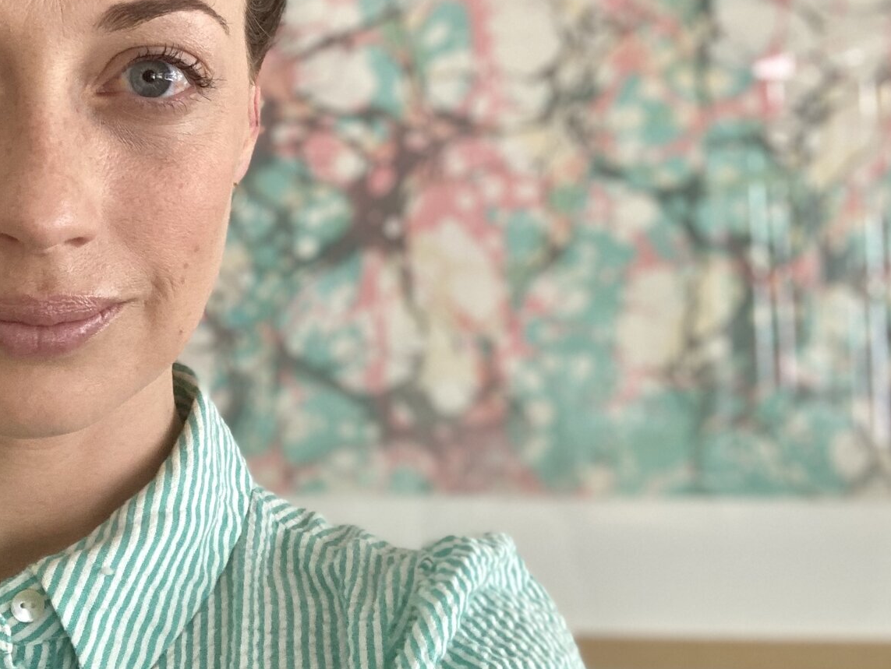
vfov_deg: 25.7
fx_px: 1442
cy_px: 150
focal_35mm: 56
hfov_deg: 33.7
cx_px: 240
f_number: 2.2
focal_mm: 2.87
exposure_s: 1/60
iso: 100
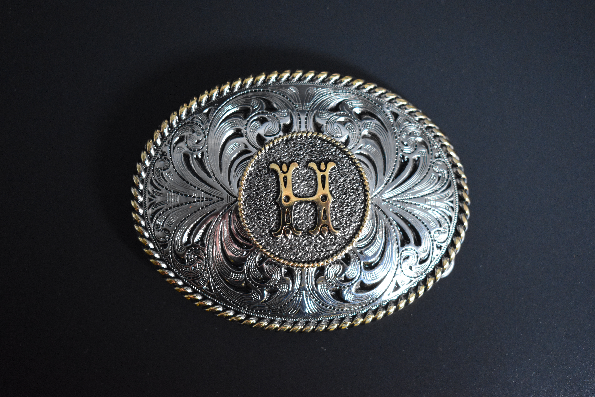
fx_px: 843
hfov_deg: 38.9
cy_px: 198
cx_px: 298
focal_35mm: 51
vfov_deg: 26.5
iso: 3200
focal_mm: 34
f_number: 4.5
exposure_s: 1/100
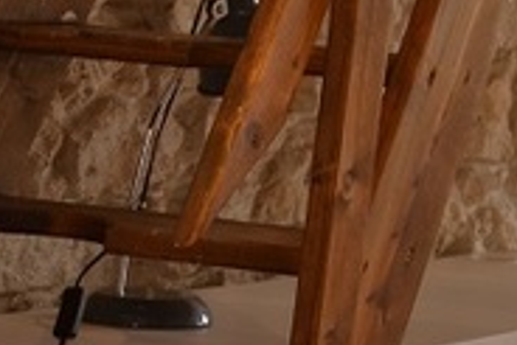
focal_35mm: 179
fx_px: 2573
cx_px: 1096
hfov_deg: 10.4
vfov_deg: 7.2
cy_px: -506
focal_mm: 22
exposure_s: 1/8
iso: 100
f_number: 3.8
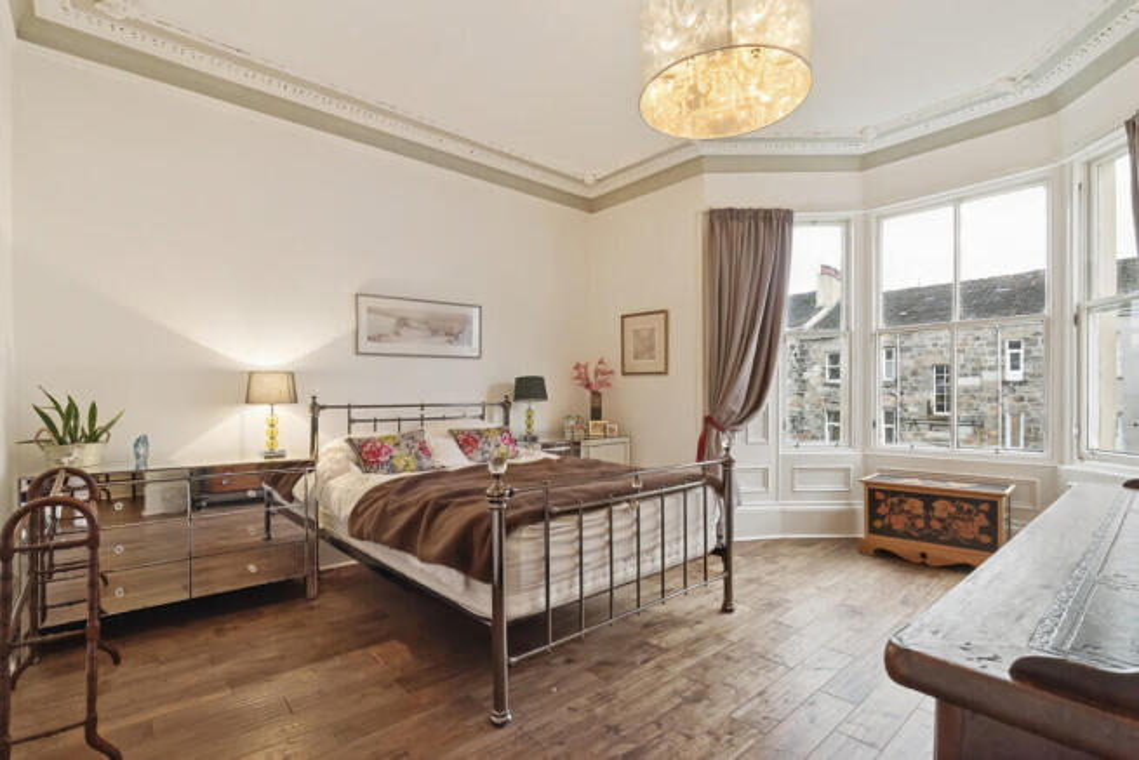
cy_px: 380
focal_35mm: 16
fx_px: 506
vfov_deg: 73.8
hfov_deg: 96.7
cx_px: 570
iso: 4000
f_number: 8
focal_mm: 16
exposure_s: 1/50
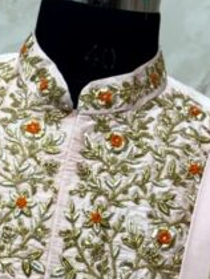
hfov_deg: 7.5
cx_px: 106
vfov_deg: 9.7
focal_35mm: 198
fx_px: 1598
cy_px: 434
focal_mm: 5.96
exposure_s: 1/100
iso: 32
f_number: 1.6
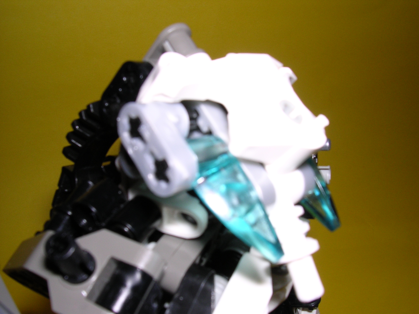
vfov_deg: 37.7
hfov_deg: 49.0
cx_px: 210
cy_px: 157
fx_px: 460
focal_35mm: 38
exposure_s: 1/60.1
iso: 100
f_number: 5.6
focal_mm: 5.8
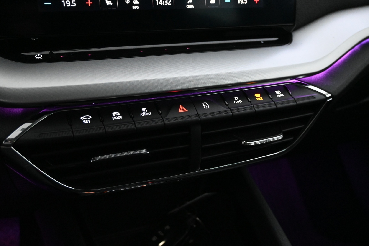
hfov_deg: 51.3
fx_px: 384
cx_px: 184
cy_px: 123
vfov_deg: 35.5
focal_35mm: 38
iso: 5000
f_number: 4.2
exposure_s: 1/40
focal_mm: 25
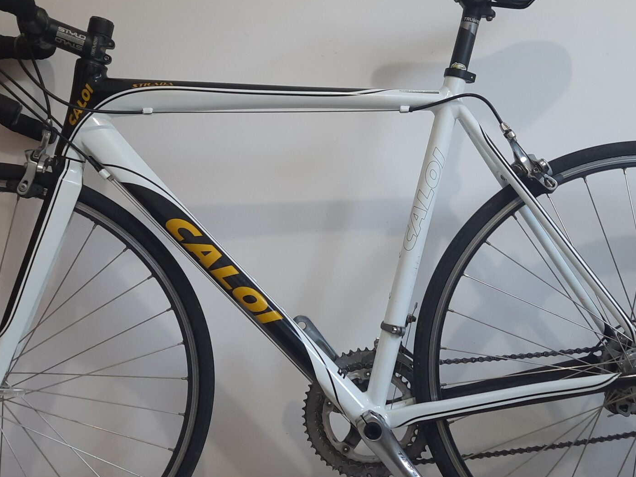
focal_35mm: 44
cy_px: 272
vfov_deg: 32.8
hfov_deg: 42.9
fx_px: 808
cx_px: 304
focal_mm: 5.23
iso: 250
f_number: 1.8
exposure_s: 1/60
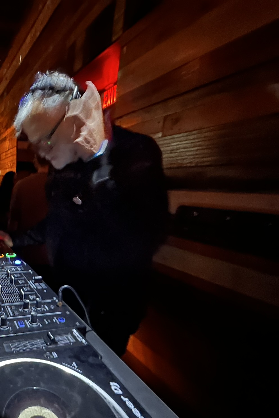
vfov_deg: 84.0
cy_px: 214
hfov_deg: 49.6
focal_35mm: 20
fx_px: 232
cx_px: -4
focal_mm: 2.22
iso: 1600
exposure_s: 1/11
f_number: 2.2
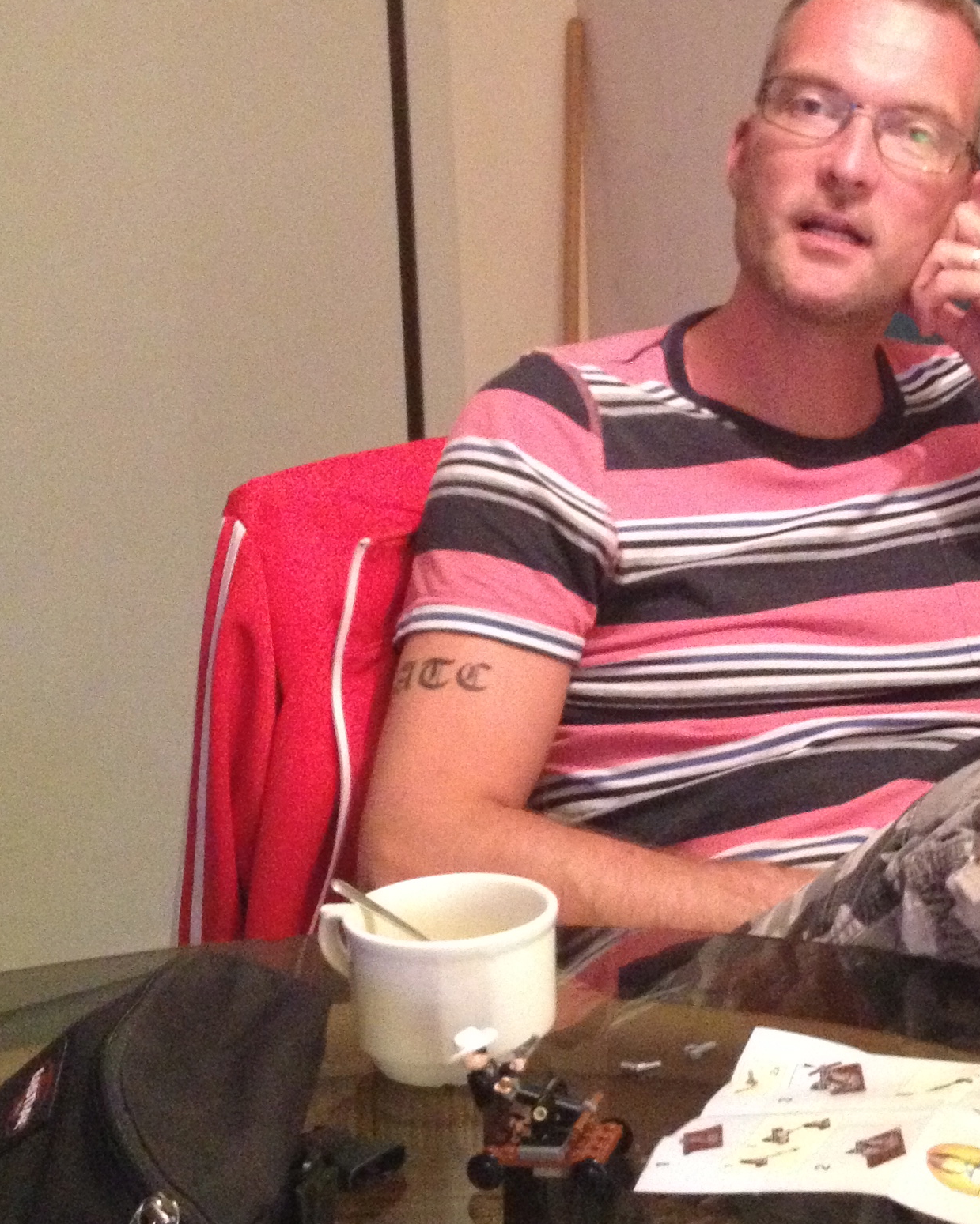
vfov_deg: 26.2
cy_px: 359
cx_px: 864
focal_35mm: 72
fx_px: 2611
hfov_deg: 20.9
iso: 500
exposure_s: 1/15
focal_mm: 4.28
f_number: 2.4
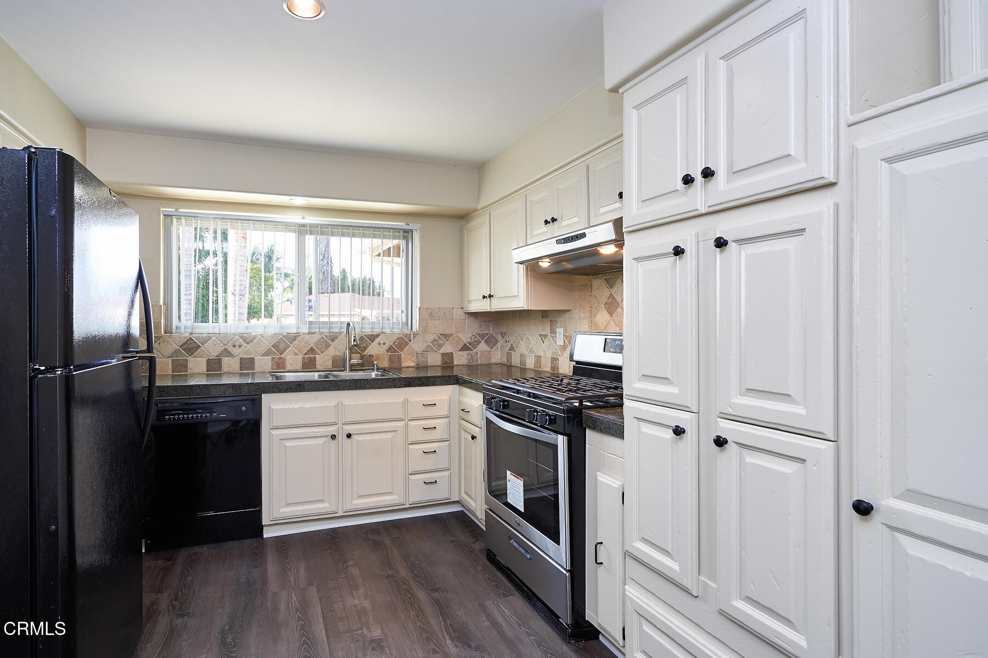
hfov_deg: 96.7
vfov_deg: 73.7
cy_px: 329
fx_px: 439
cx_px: 494
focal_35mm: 16
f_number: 8
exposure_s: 1/25
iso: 800
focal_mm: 16
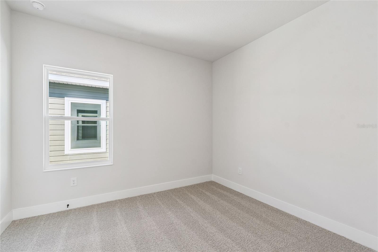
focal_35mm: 15
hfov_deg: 100.4
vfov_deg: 77.3
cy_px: 126
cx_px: 189
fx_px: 157
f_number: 7.1
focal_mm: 10
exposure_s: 1/6
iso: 100
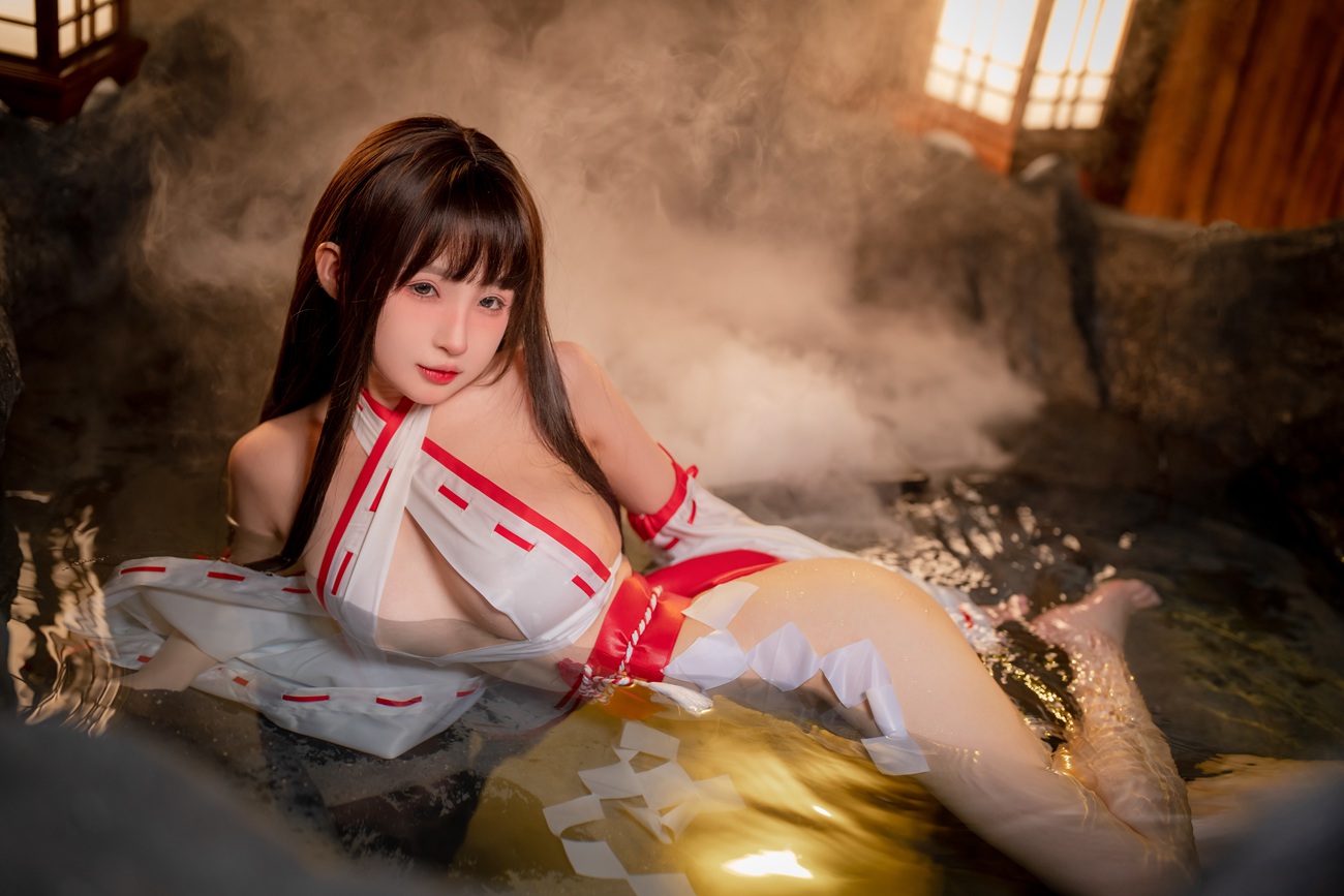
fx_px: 1867
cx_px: 672
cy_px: 448
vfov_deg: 27.0
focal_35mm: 50
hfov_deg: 39.6
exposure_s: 1/125
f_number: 1.6
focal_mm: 50
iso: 640
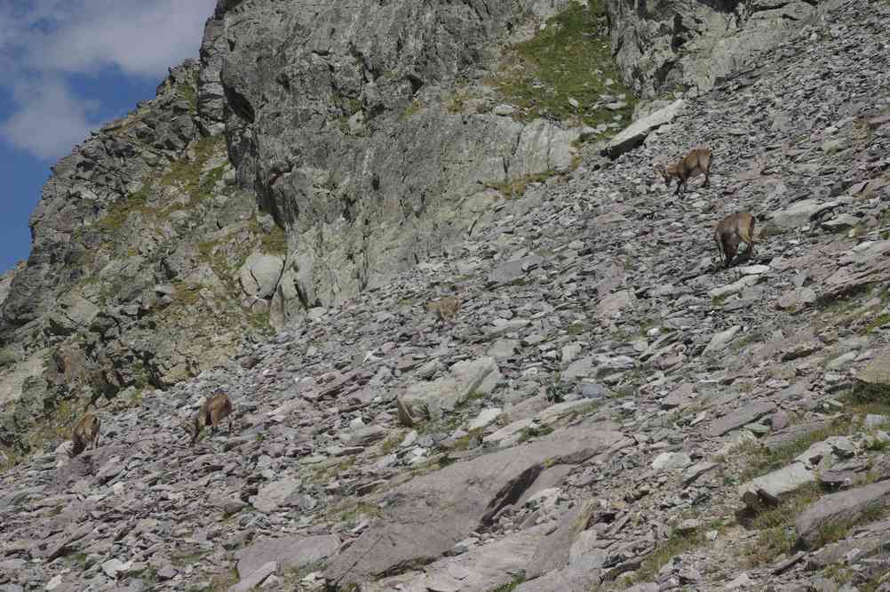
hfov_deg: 24.6
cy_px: 296
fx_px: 2038
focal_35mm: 82
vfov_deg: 16.5
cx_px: 445
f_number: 9.5
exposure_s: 1/250
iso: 100
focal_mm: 55
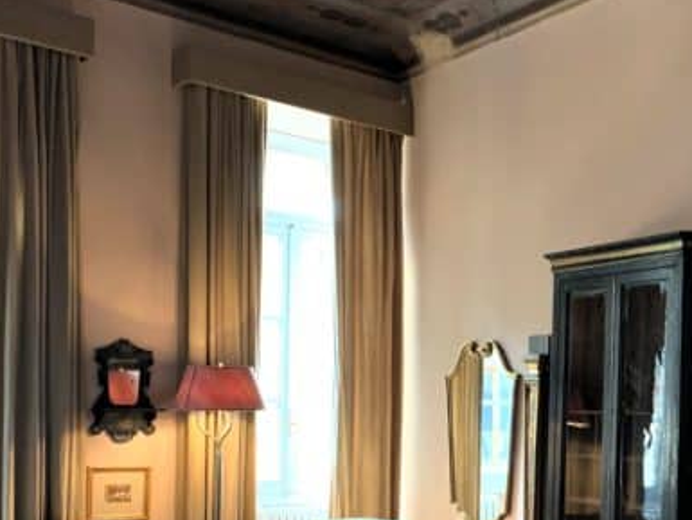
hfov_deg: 34.3
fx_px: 1080
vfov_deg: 26.5
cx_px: 564
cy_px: 416
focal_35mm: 54
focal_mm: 4.25
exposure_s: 1/52
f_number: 1.8
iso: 400
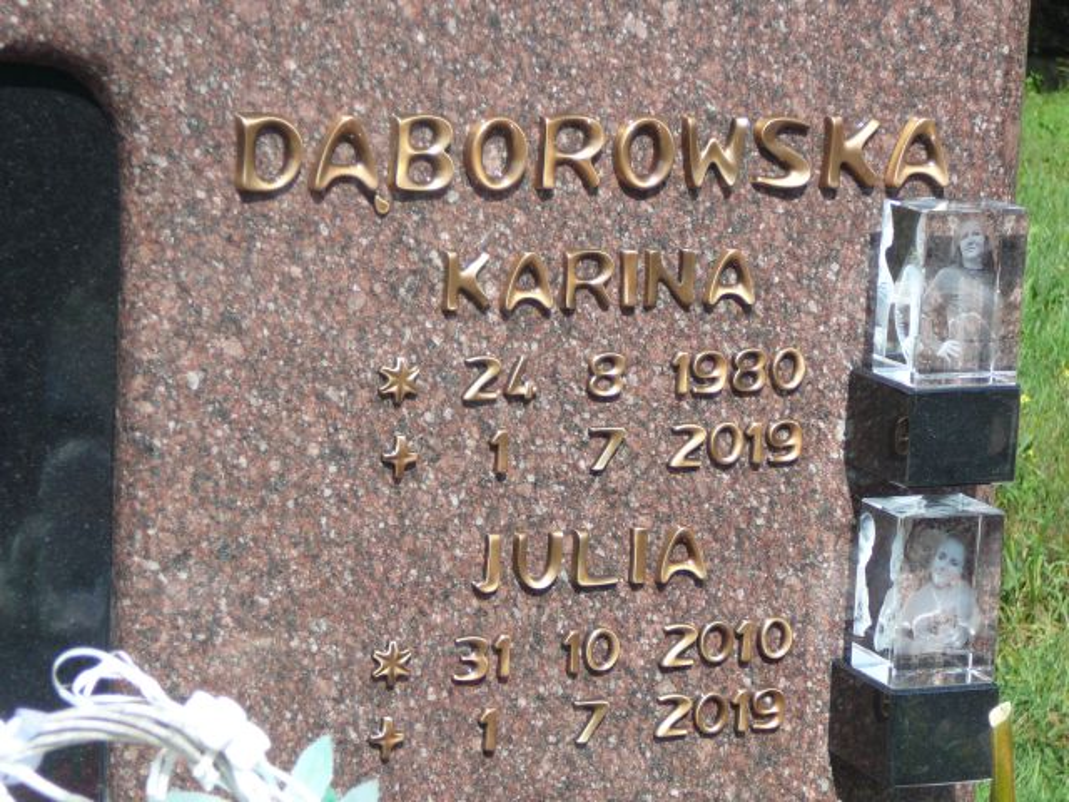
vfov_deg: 14.1
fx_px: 3243
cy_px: 401
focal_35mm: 105
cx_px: 534
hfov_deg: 18.7
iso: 80
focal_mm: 15.6
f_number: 3.9
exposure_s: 1/400
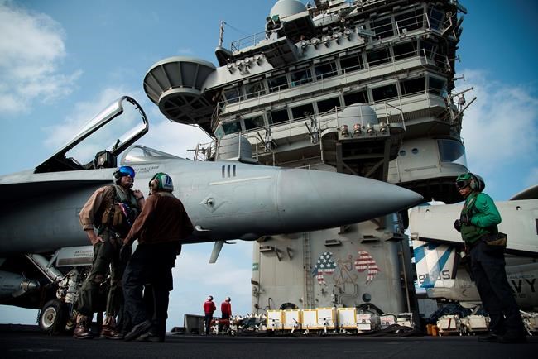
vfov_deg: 53.2
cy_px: 180
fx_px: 359
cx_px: 269
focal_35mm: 24
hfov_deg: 73.7
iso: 160
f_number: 4
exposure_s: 1/1250
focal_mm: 24
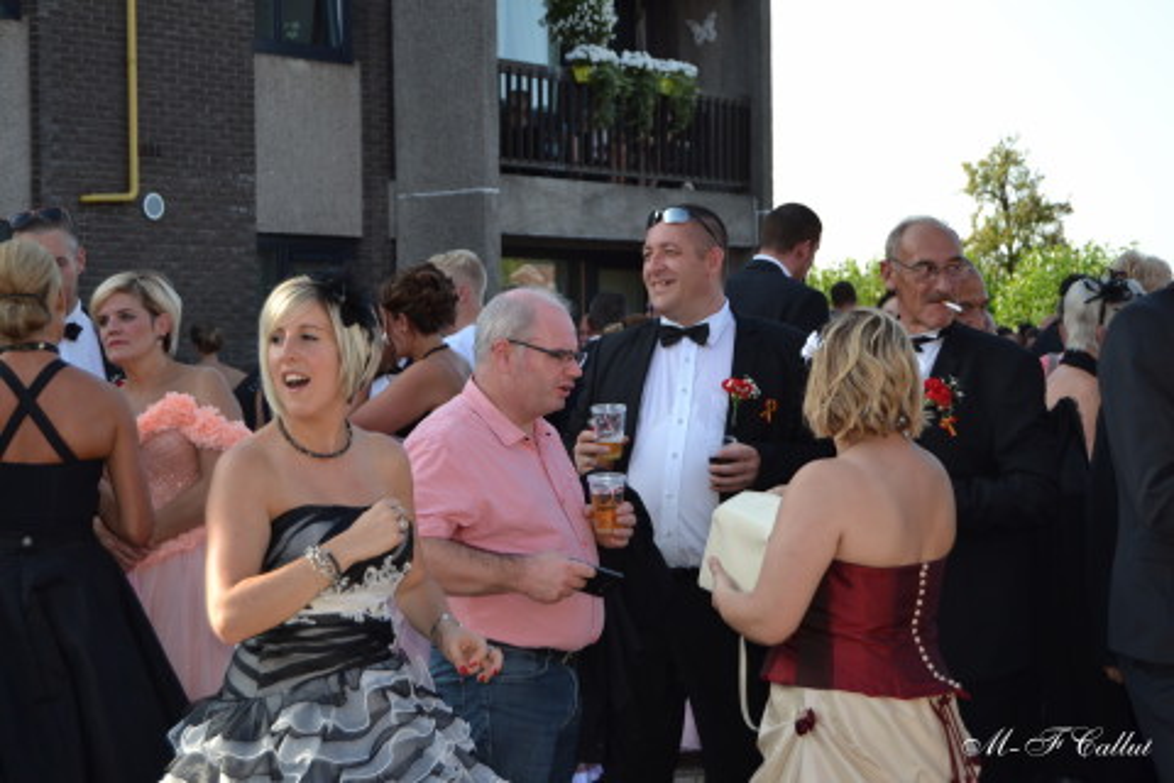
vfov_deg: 20.2
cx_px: 587
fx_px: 2201
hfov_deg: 29.9
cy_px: 392
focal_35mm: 68
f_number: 5.3
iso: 100
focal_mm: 45
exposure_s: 1/160
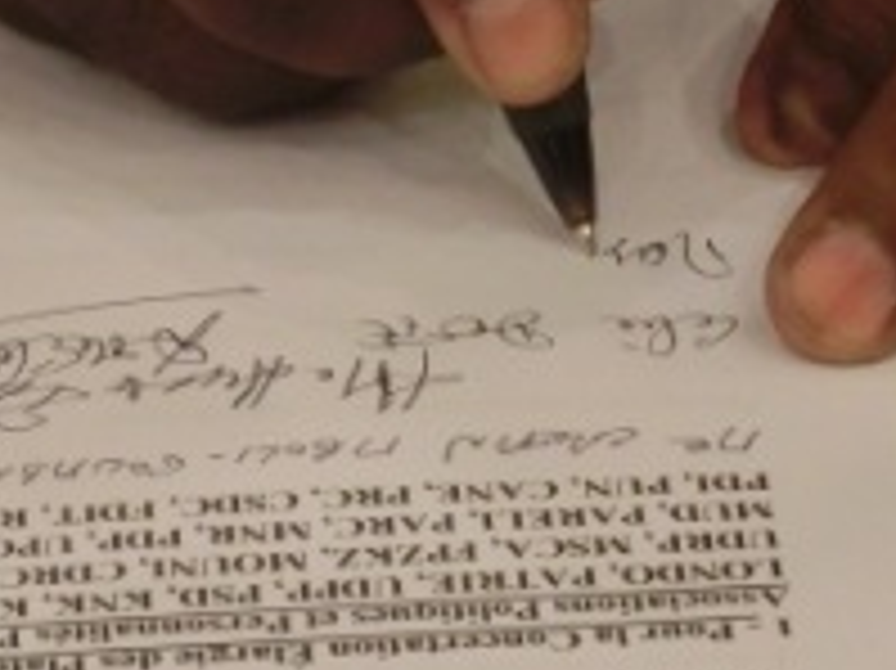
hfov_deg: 6.5
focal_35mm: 304
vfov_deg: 4.9
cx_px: 270
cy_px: 18
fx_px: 7864
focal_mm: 23.8
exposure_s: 1/80
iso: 800
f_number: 4.8
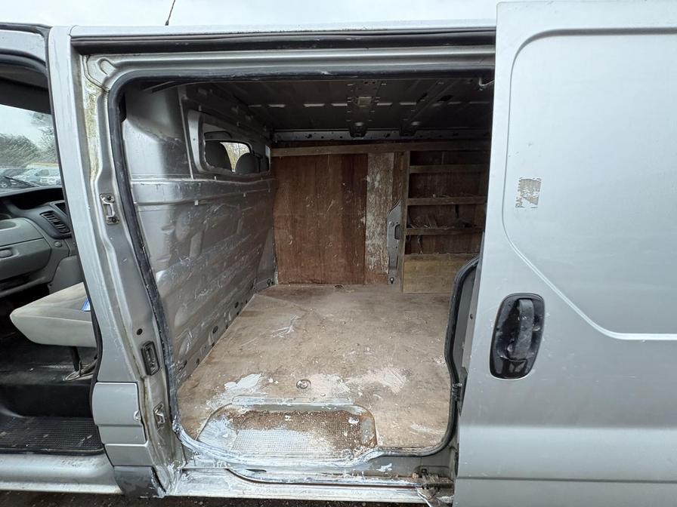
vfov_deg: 85.7
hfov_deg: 102.1
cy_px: 254
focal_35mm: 14
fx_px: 274
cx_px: 338
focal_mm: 2.22
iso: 250
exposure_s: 1/60
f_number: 2.2
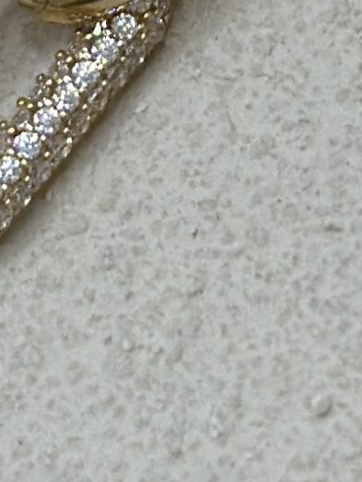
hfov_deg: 6.4
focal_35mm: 233
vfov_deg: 8.4
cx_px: -19
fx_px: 3245
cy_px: -38
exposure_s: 1/1376
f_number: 1.78
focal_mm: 6.86
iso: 80
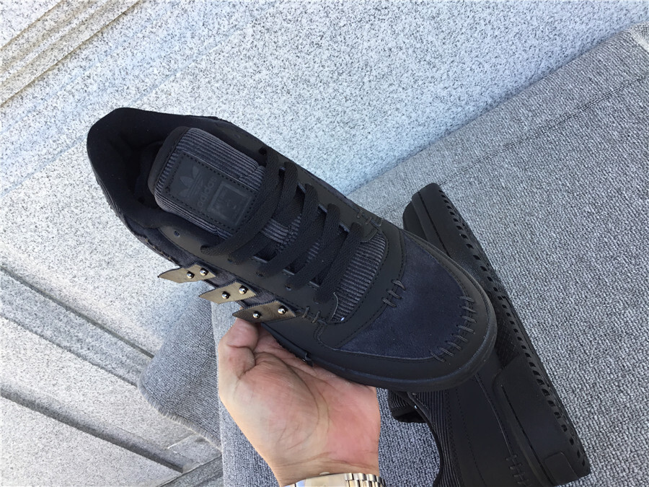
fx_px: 581
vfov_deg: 45.4
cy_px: 244
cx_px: 324
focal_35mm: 31
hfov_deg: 58.4
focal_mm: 3.3
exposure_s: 1/170
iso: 25
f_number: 2.4
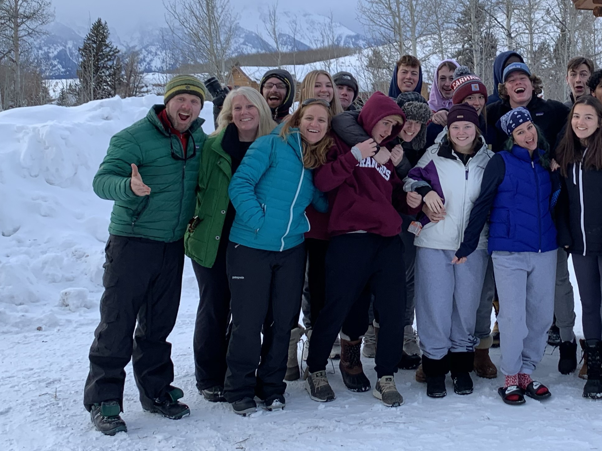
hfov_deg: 34.1
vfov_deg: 26.6
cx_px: 507
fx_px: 939
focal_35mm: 54
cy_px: 97
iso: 25
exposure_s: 1/185
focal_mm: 4.25
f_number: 1.8
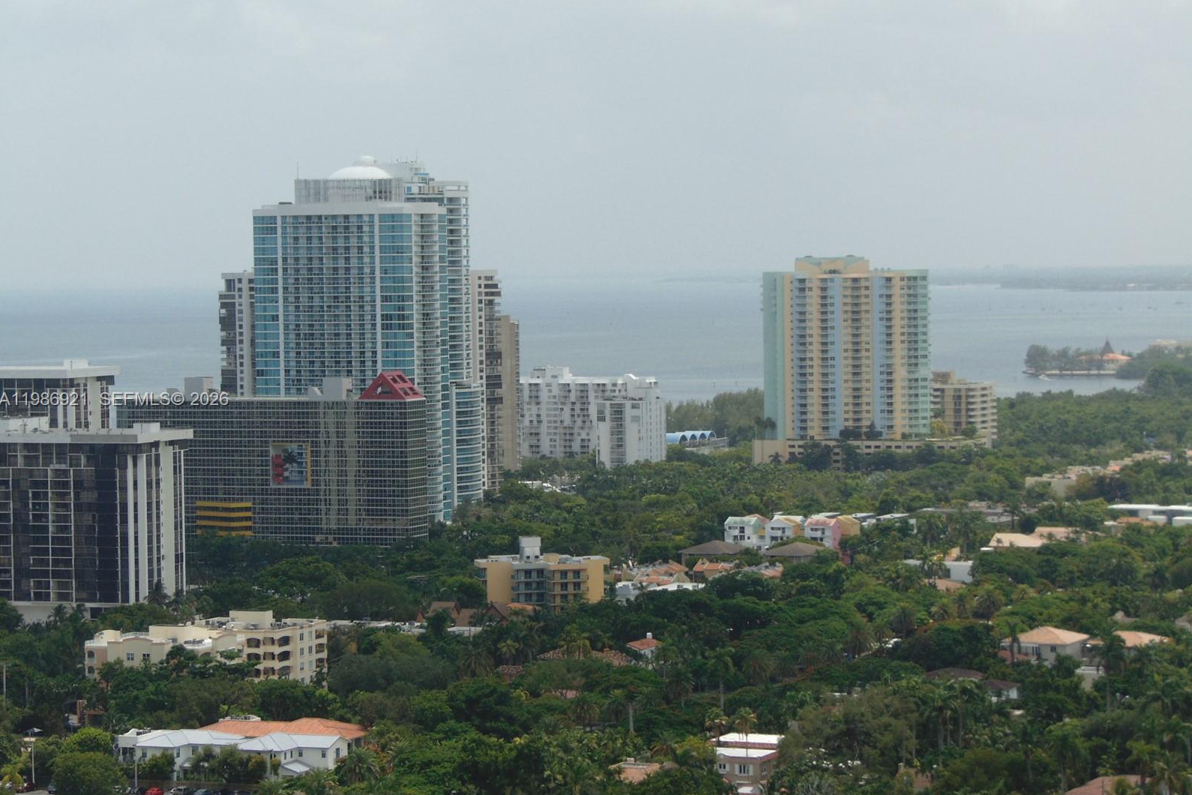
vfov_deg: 12.1
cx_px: 595
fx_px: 3741
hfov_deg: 18.1
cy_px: 400
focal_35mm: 113
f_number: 10.1
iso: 80
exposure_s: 1/200
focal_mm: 19.4
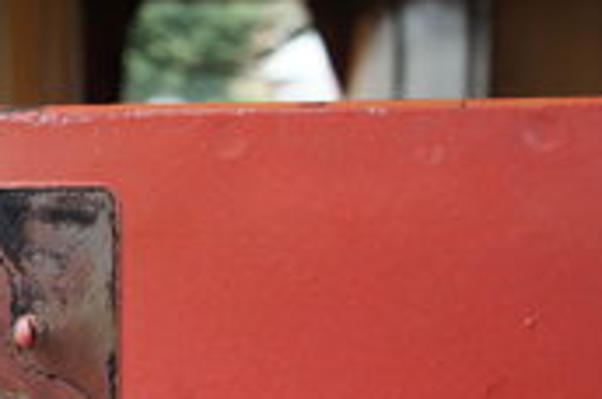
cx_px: -46
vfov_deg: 16.6
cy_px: 406
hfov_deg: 23.9
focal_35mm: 80
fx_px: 1338
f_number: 7.1
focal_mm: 23
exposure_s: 1/40
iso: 500
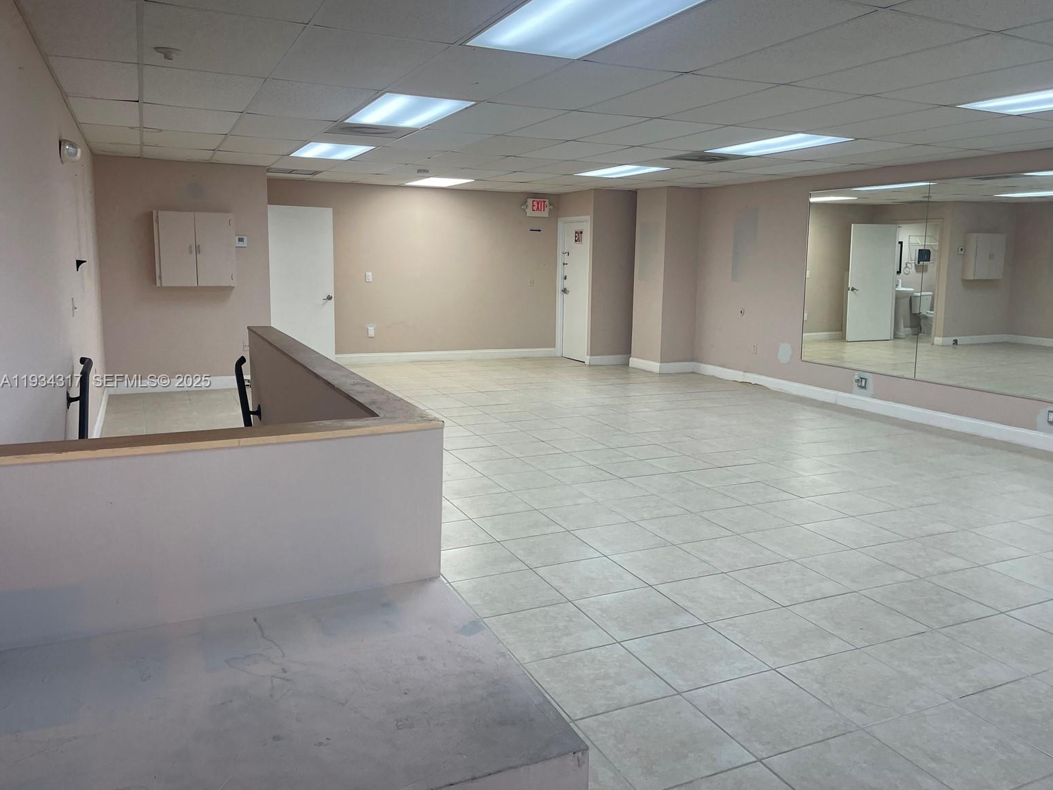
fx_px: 791
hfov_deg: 67.3
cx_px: 545
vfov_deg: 53.1
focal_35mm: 26
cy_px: 382
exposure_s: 1/120
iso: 80
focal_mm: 5.1
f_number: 1.6
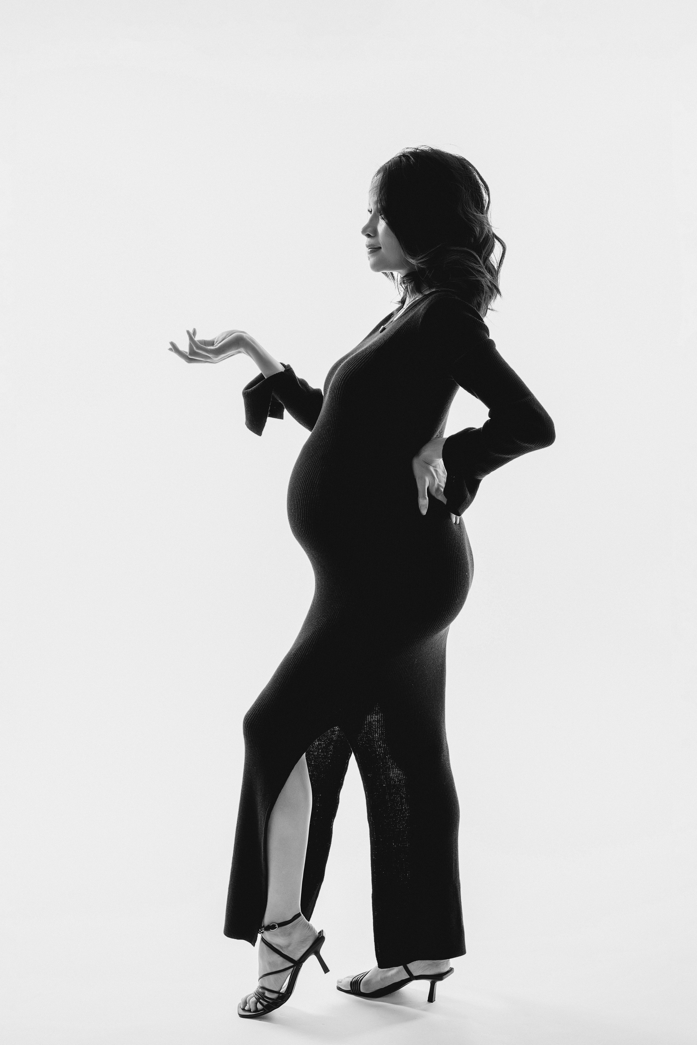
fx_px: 1713
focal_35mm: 59
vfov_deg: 33.9
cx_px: 348
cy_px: 522
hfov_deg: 23.0
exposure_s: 1/200
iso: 125
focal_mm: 59
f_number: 8
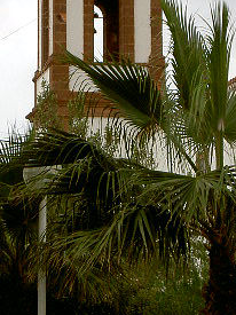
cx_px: 128
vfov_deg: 9.6
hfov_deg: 7.2
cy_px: 118
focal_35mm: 207
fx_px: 1883
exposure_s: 1/320
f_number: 4.6
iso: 50
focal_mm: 14.7
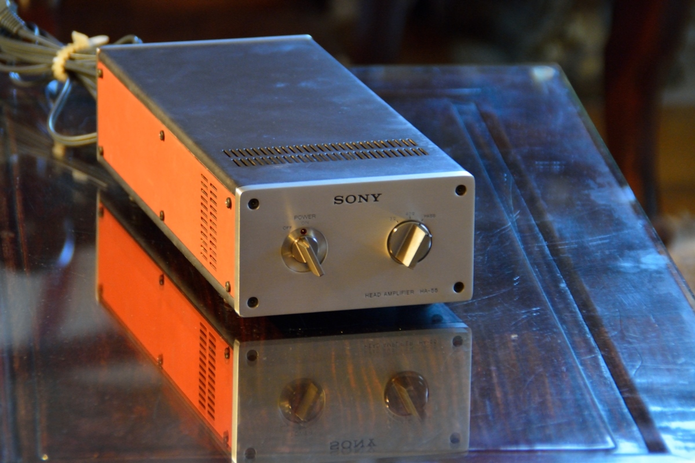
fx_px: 5791
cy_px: 232
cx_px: 348
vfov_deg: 4.6
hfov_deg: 6.9
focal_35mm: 300
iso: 3200
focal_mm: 200
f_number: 6.3
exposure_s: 1/20
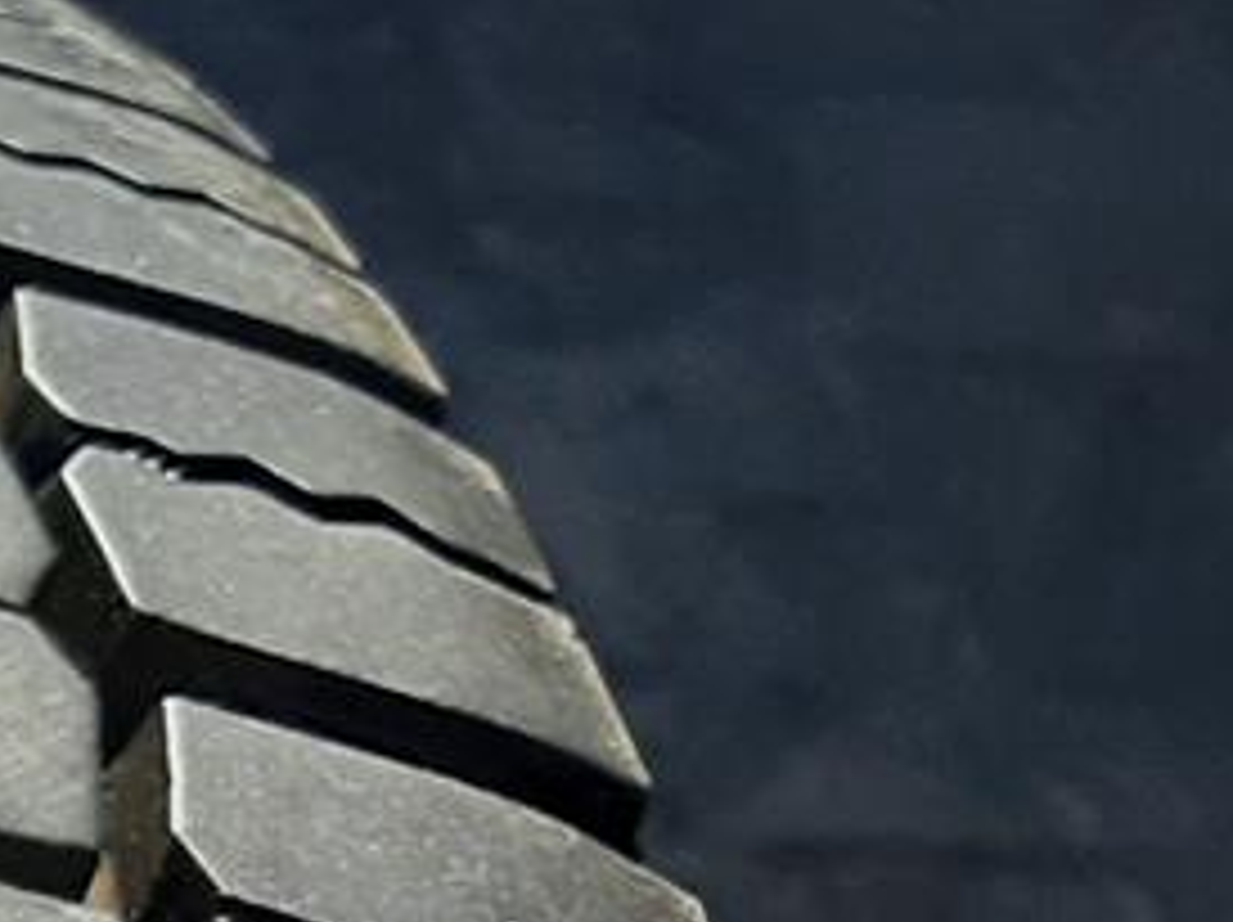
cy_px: 1435
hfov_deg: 14.4
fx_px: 4057
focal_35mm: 114
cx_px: -1238
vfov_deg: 12.3
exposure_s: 1/1890
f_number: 1.7
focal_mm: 3.93
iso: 40
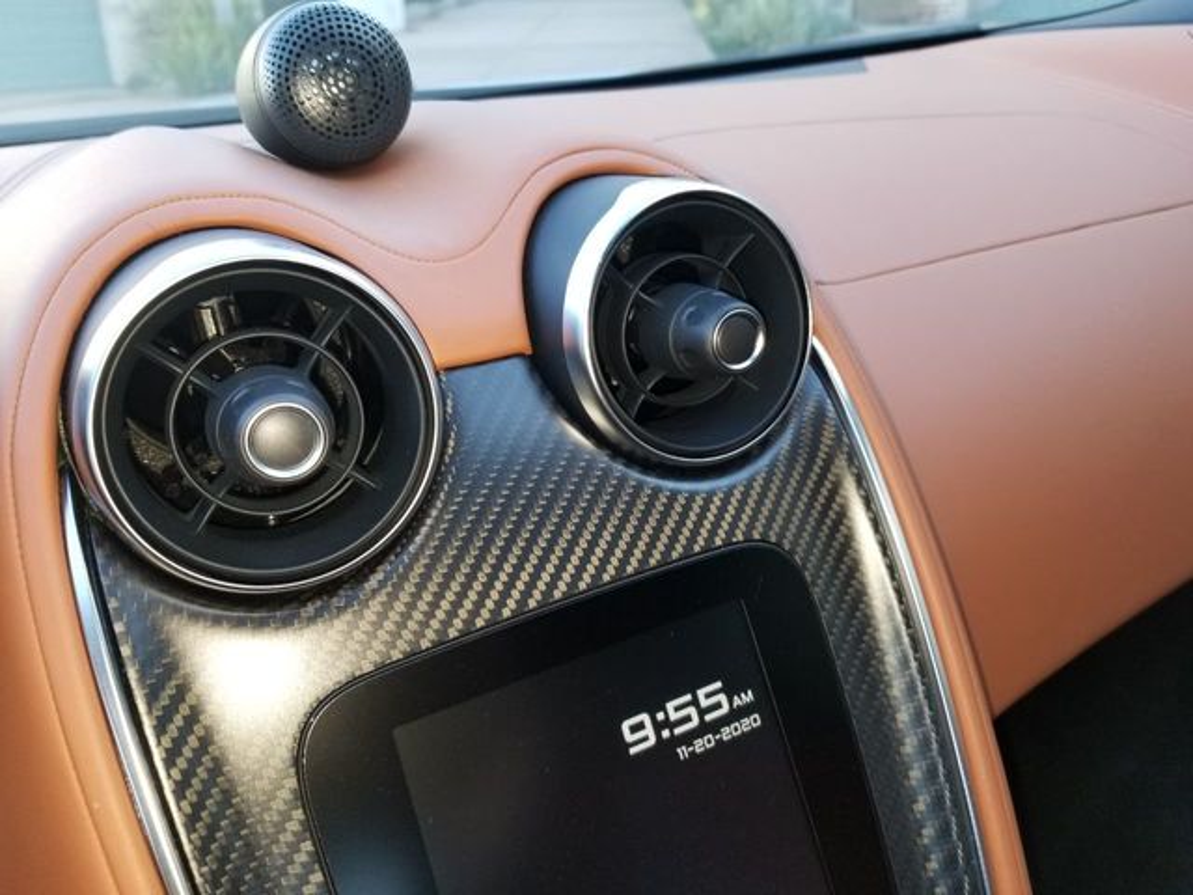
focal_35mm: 26
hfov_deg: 67.3
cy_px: 448
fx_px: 896
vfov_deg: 53.1
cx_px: 596
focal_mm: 4.3
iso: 80
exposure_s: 1/120
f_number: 1.7
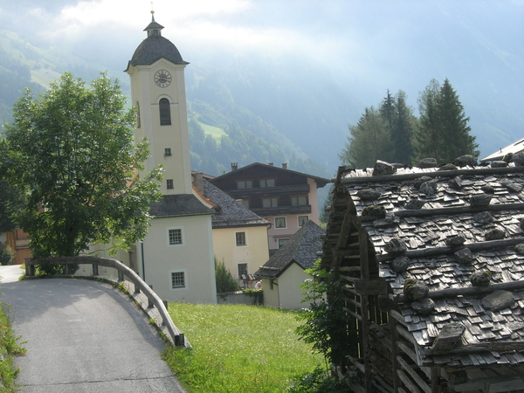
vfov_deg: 18.0
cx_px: 262
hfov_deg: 23.8
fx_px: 1241
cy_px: 196
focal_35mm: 82
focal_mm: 17
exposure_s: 1/160
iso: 64
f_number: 6.8
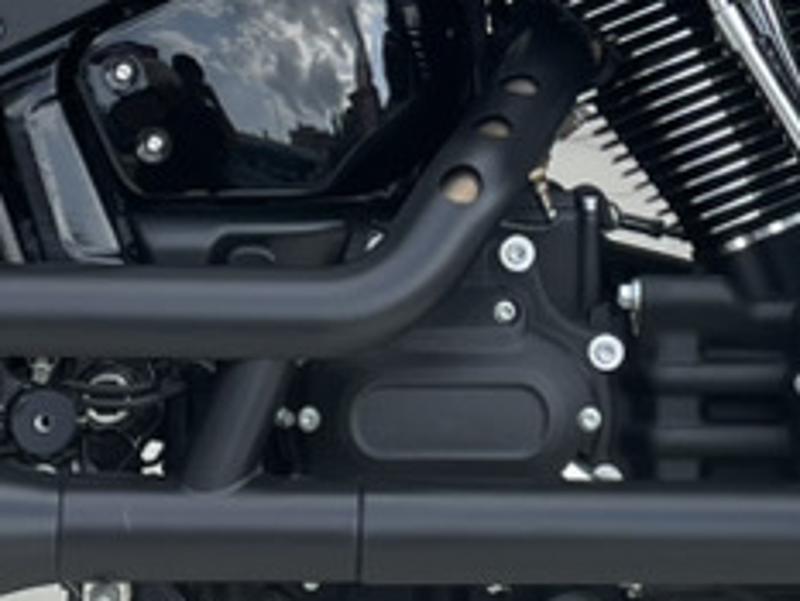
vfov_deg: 10.7
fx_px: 3098
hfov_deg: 14.7
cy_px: -306
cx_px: 522
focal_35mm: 134
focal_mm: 4.2
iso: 50
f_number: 1.6
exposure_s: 1/2174
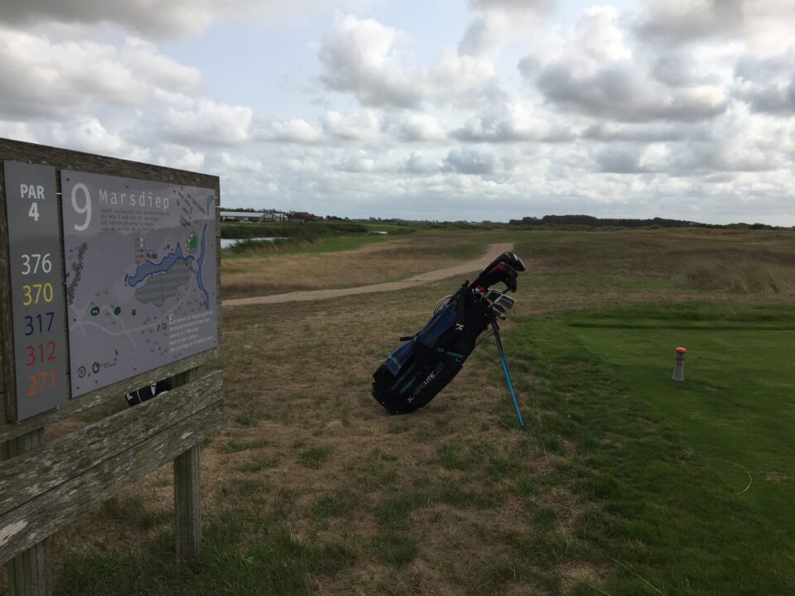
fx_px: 666
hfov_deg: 61.7
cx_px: 398
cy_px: 298
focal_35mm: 29
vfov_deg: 48.2
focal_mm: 4.15
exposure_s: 1/2083
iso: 32
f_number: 2.2
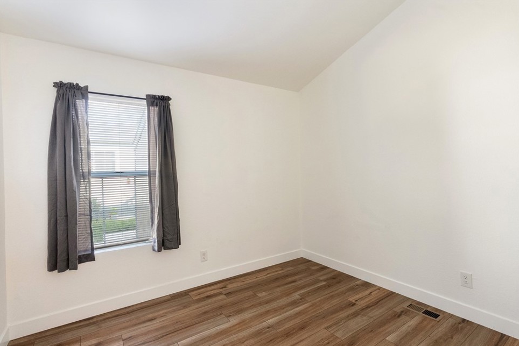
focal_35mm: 17
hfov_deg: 93.3
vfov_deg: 70.4
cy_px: 182
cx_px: 263
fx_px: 245
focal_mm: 16
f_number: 8
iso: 6400
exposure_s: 1/8
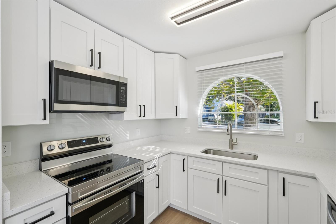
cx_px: 168
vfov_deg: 72.0
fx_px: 154
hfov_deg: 95.0
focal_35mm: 16
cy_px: 112
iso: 400
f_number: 8
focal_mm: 16.5
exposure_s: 1/50
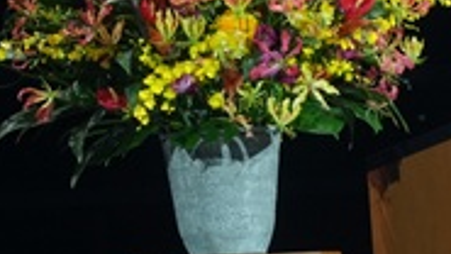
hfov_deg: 6.1
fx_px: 4257
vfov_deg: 3.4
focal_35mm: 356
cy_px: -298
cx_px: 151
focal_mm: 50
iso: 800
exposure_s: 1/160
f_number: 5.6
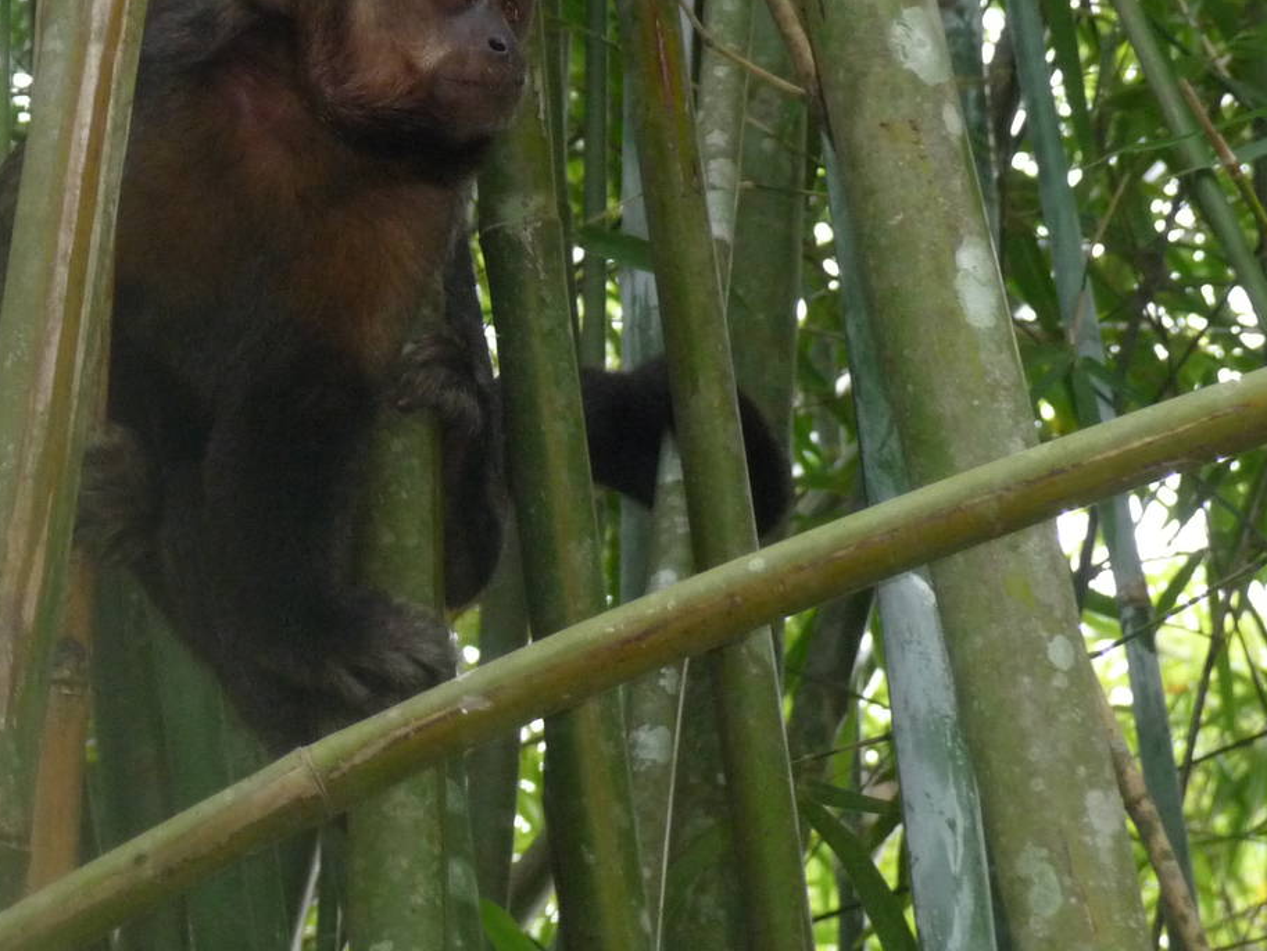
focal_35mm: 298
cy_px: 373
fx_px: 10909
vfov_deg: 5.0
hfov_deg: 6.6
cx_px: 168
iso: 320
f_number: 4.8
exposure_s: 1/50
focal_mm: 29.1
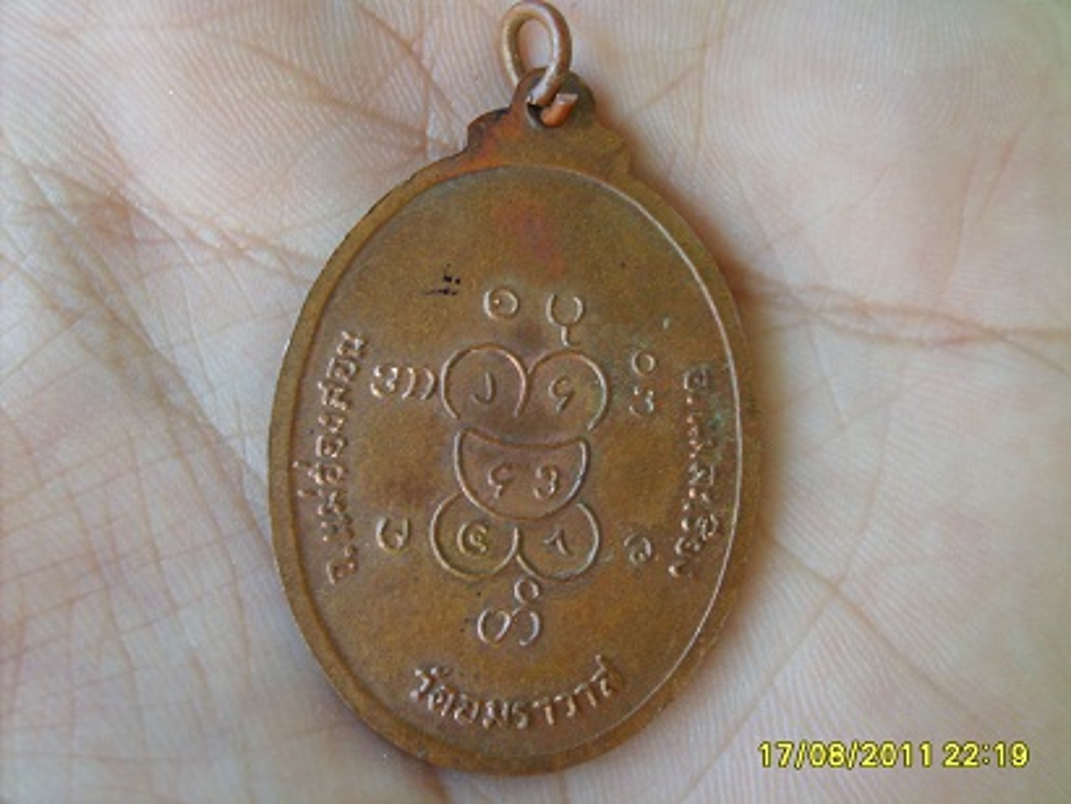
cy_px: 402
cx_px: 536
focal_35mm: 35
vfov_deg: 40.7
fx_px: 1084
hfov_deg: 52.6
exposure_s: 1/30
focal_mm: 5.8
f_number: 2.8
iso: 80
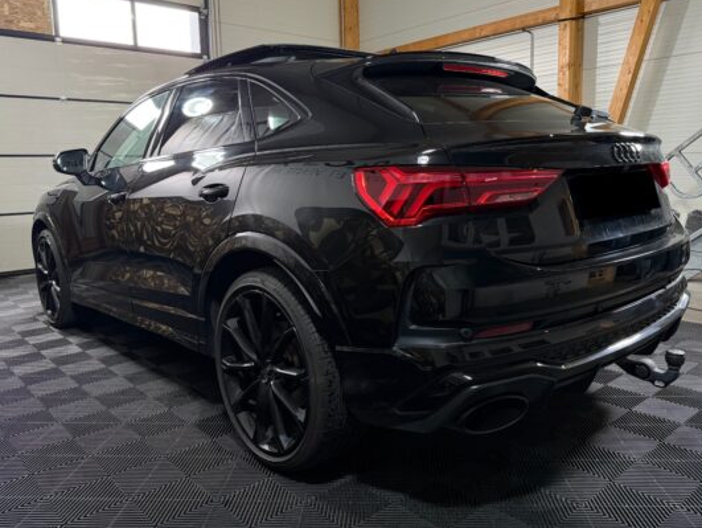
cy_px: 248
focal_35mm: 28
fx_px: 568
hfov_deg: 63.4
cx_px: 346
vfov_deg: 49.8
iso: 400
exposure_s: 1/50
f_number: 1.78
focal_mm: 6.76
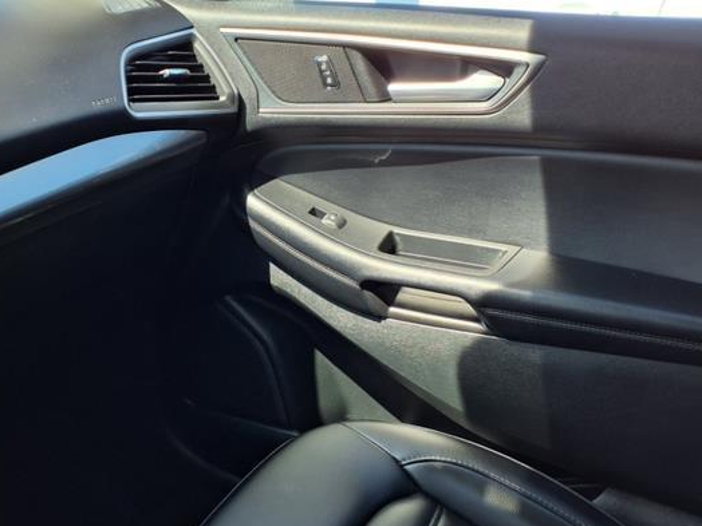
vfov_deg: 42.9
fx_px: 669
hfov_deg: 55.0
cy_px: 236
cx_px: 284
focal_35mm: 33
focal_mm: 3.58
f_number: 1.9
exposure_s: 1/175
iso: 40
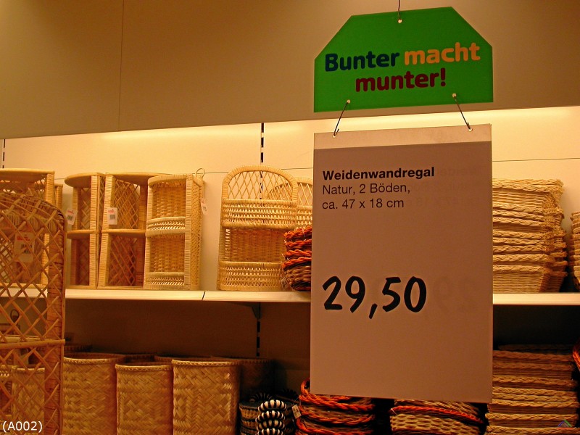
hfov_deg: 38.9
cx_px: 290
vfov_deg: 29.7
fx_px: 821
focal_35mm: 49
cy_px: 218
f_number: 3.6
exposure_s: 1/62.4
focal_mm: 10.2
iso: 100
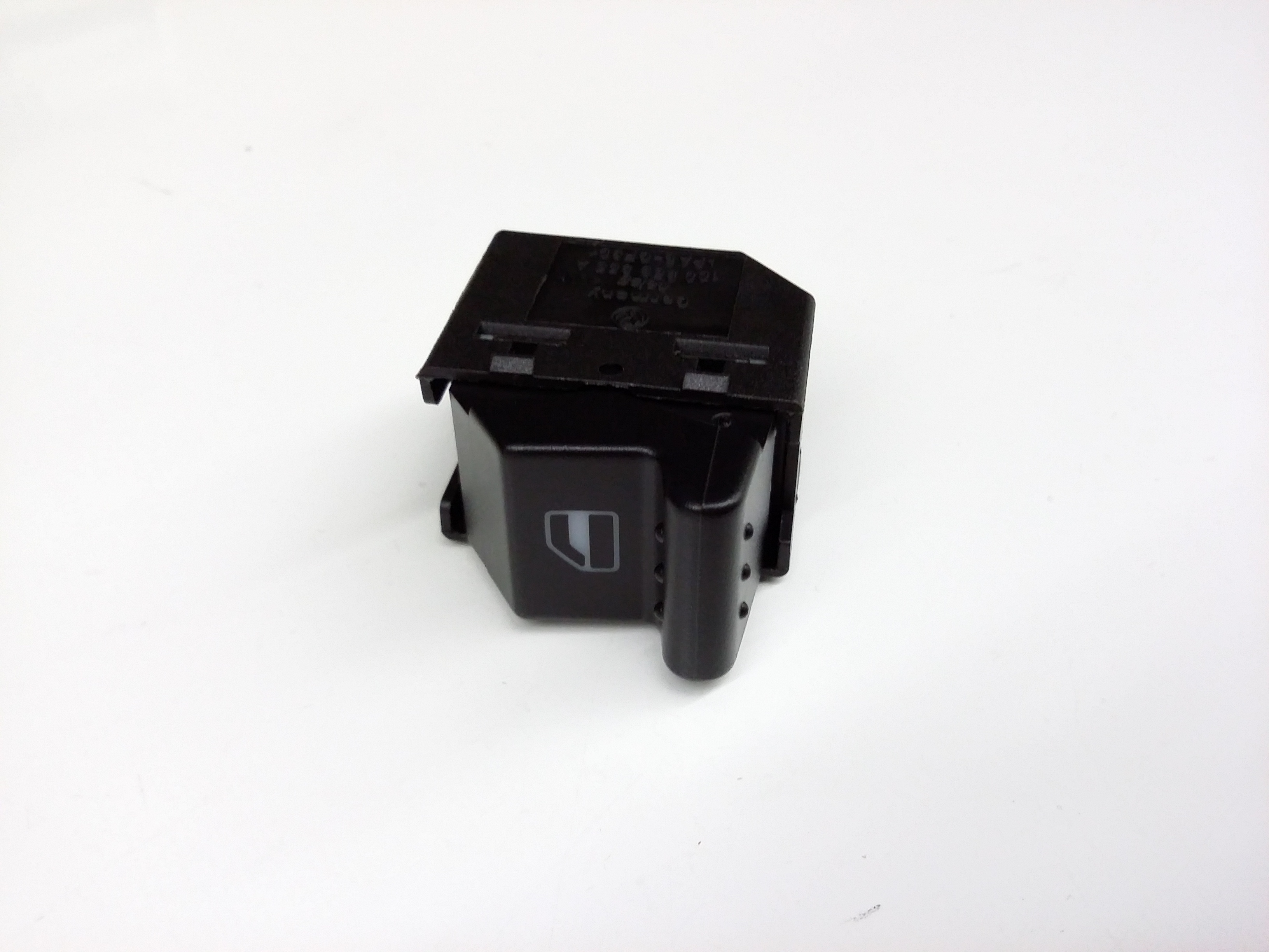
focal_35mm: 32
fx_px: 1173
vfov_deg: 44.2
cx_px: 634
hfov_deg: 56.8
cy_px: 476
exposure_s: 1/15
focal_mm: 3.4
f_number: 2.4
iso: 200
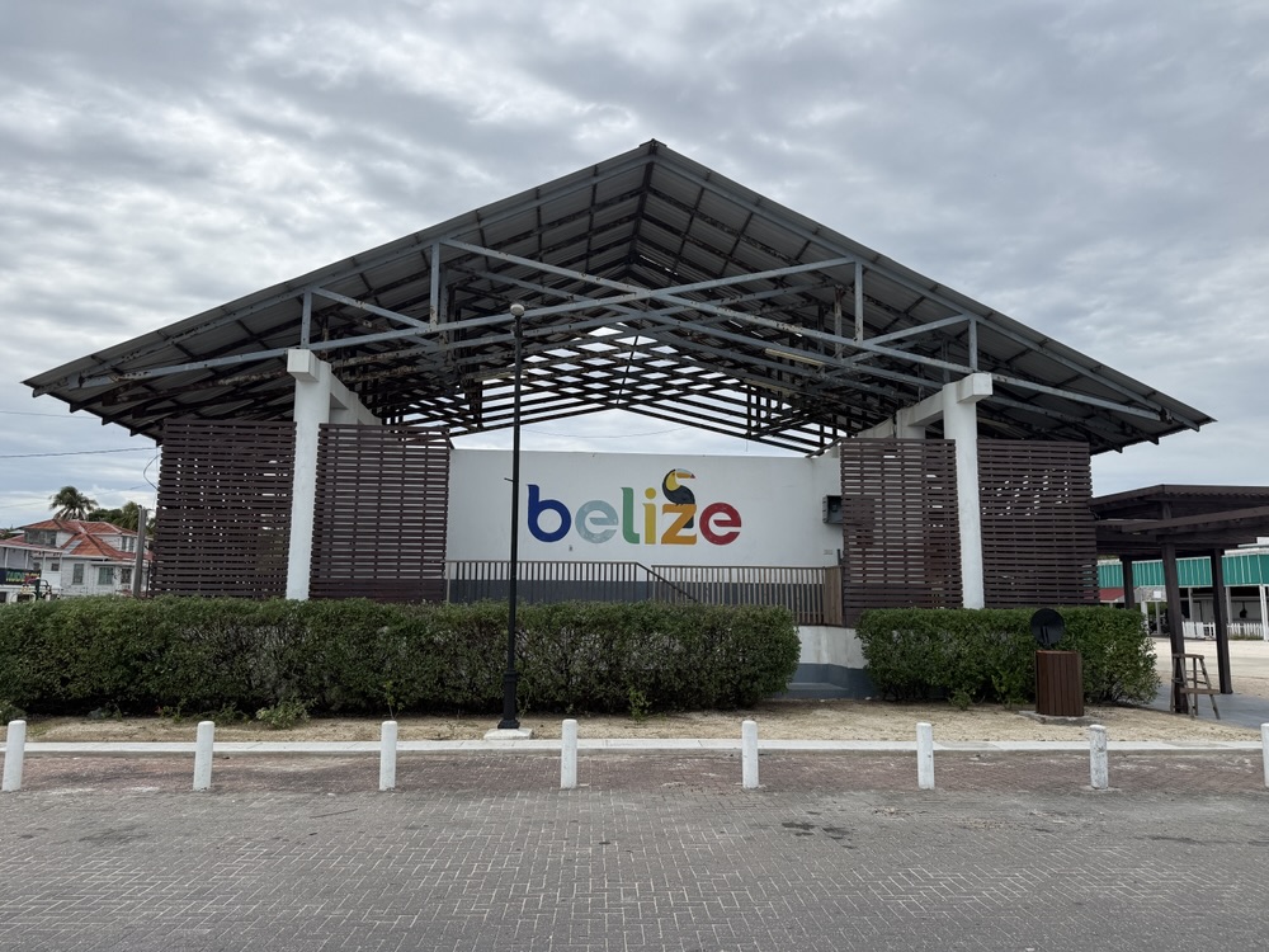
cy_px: 476
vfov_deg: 56.8
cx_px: 634
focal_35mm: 24
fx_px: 880
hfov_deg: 71.6
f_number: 1.78
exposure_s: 1/6711
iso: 80
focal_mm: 6.76
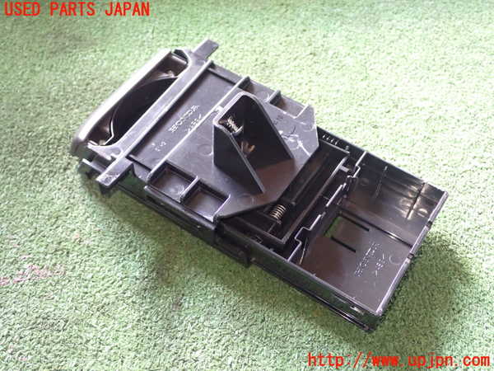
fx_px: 585
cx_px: 247
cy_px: 186
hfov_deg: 45.8
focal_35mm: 41
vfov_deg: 35.1
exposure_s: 1/40
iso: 800
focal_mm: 7.31
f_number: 2.8
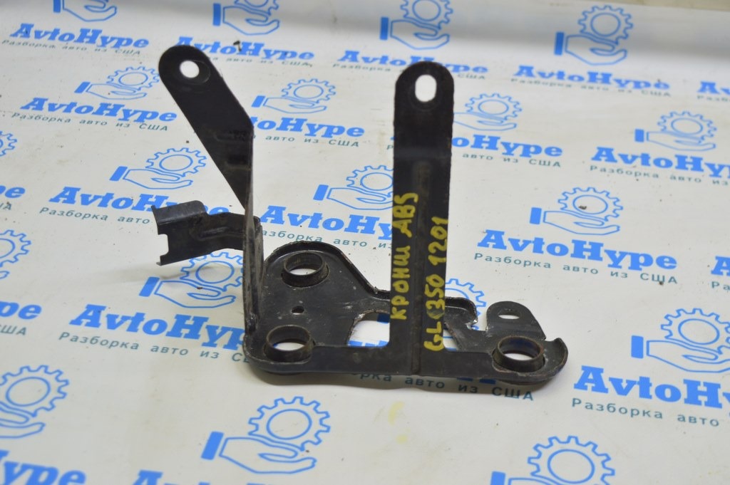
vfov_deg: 23.7
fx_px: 1155
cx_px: 365
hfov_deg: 35.1
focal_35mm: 57
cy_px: 242
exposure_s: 1/25
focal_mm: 38
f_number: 5.6
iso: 400
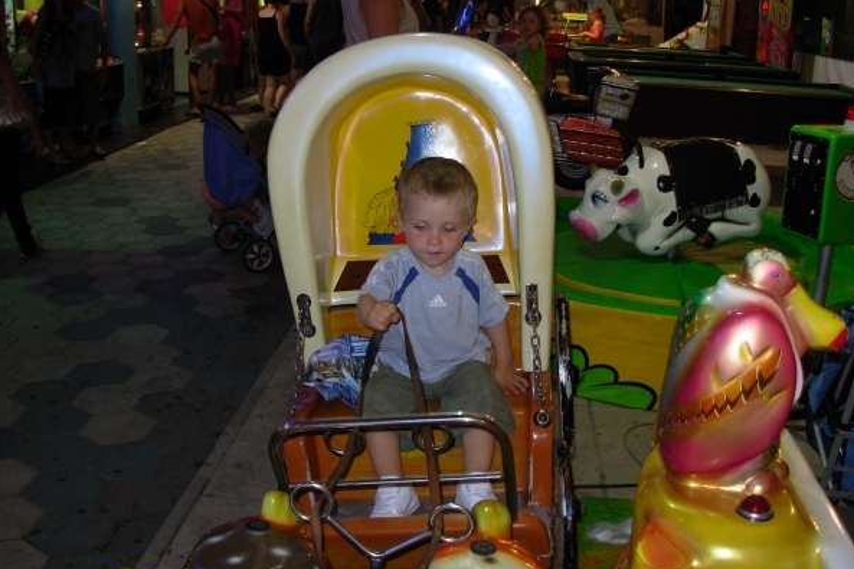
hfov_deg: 48.5
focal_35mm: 40
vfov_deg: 33.3
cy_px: 252
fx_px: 949
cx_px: 428
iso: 50
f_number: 2.9
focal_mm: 6.3
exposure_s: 1/32
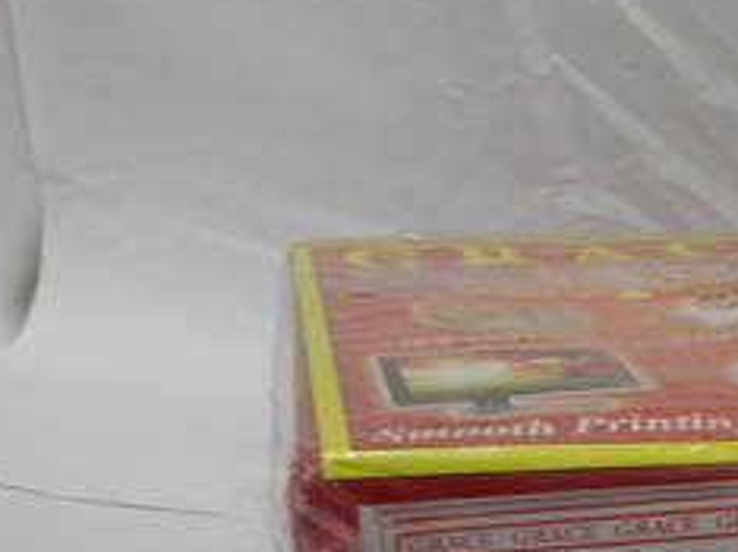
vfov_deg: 18.6
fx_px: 1640
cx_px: 647
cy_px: 544
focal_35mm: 77
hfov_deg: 24.7
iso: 400
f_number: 3.7
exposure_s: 1/26.1
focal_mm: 6.4
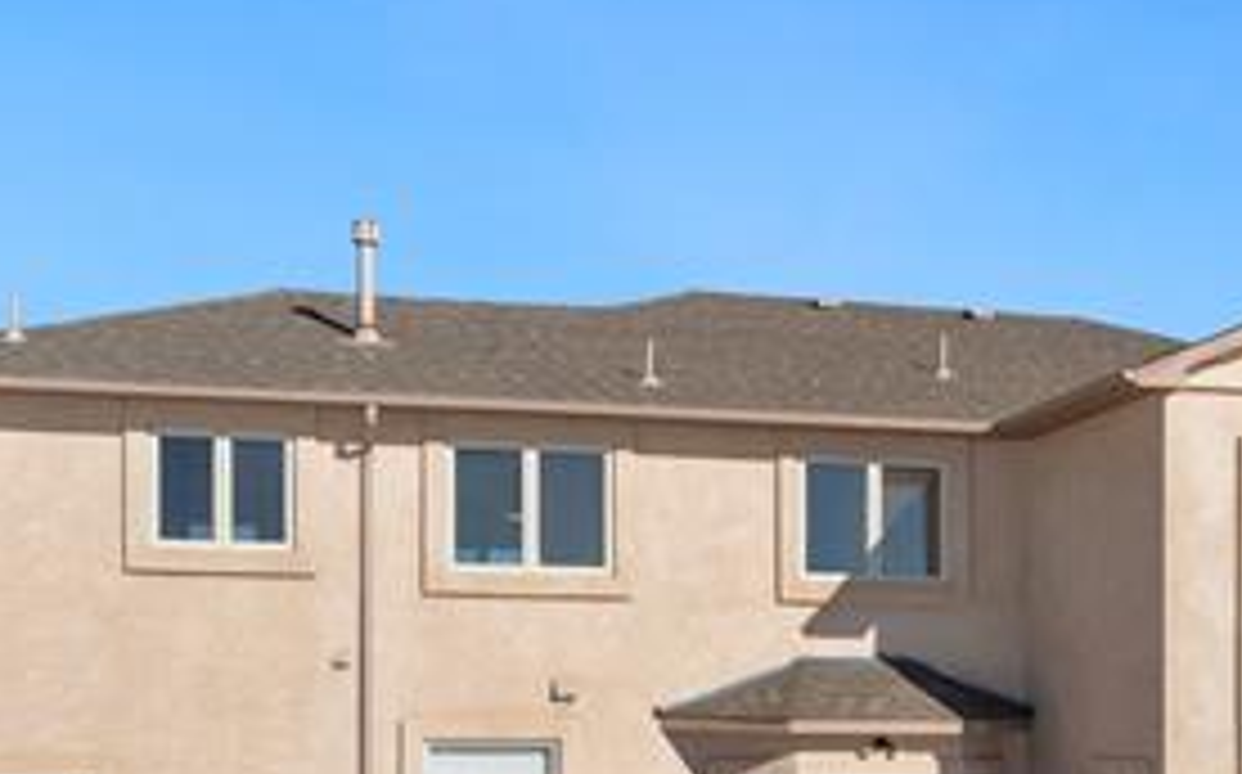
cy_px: 756
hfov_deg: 34.2
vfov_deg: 21.3
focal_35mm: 59
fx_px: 1995
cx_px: 855
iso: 100
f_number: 2.8
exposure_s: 1/2000
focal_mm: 12.29
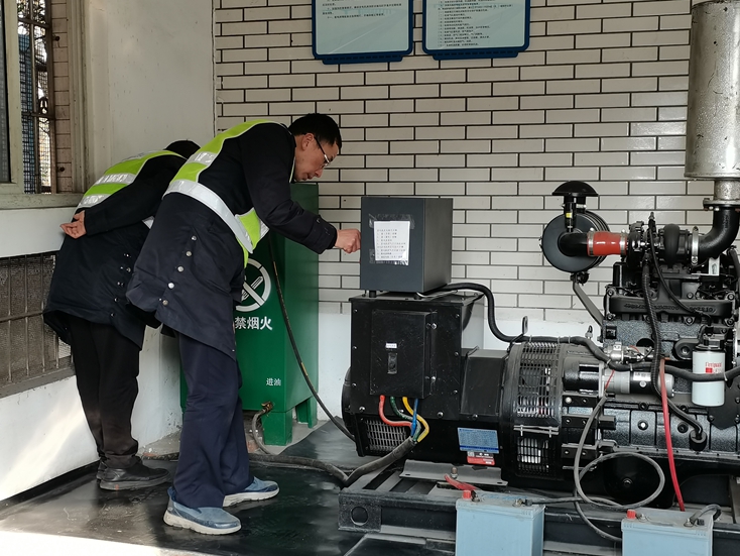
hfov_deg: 39.6
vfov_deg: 30.3
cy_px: 277
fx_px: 1026
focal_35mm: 48
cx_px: 366
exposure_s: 1/100
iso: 100
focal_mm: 5.58
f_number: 1.8
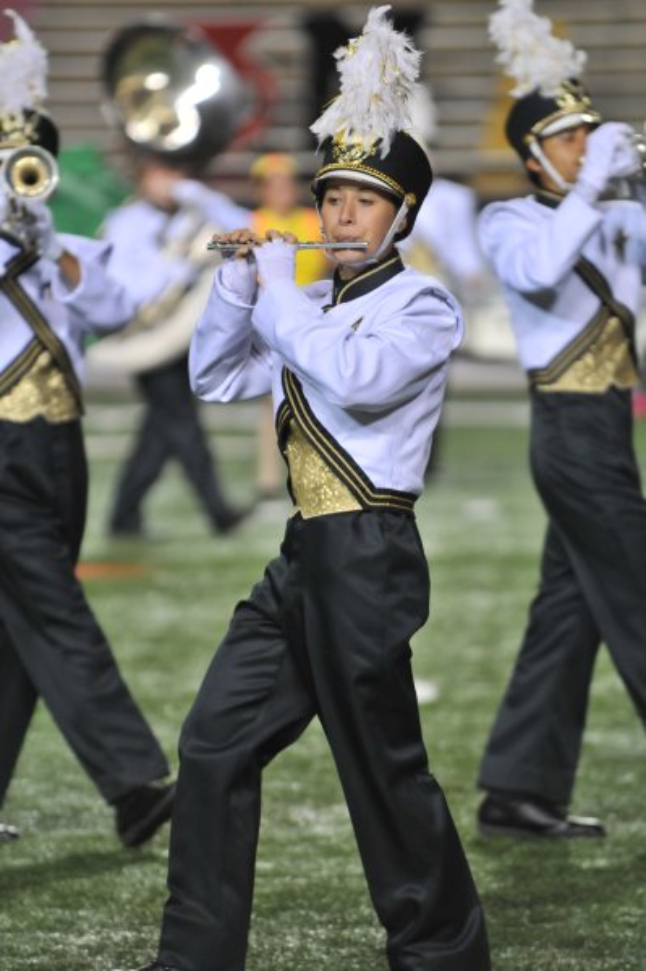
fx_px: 8088
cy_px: 486
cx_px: 323
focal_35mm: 300
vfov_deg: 6.9
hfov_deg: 4.6
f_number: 2.8
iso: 800
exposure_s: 1/320
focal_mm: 200
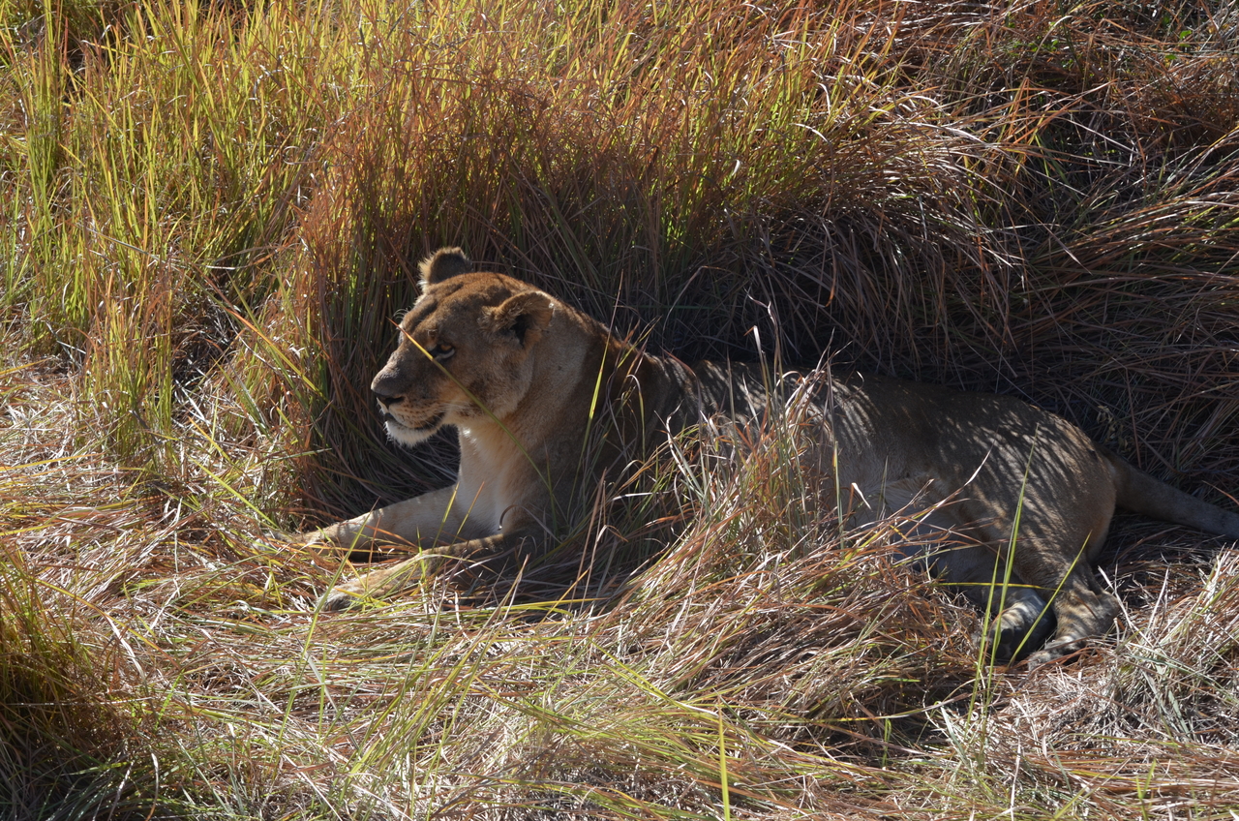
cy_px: 410
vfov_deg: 13.0
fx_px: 3607
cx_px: 620
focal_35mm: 105
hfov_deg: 19.5
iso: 140
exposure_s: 1/250
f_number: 8
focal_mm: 70
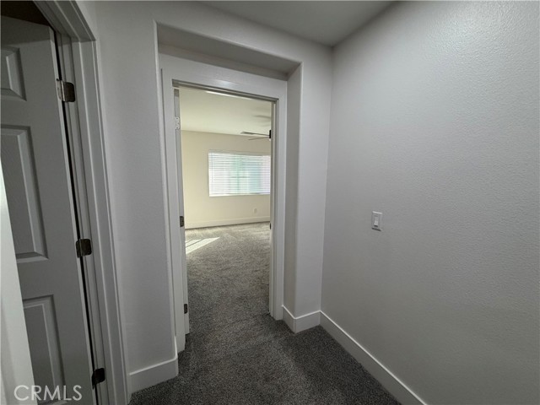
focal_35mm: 14
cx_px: 270
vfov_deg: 85.7
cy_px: 202
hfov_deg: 102.1
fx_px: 218
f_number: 2.2
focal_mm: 2.22
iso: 160
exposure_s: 1/120
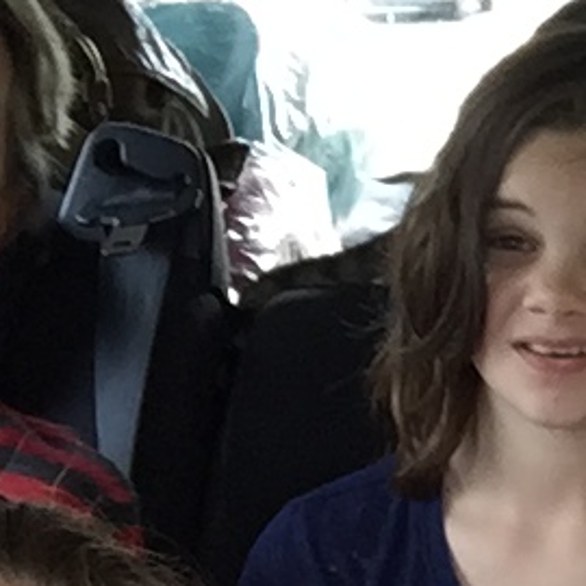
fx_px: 2490
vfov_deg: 13.4
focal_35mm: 130
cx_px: 925
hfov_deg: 12.6
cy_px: 119
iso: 32
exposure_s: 1/50
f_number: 2.2
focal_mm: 2.65
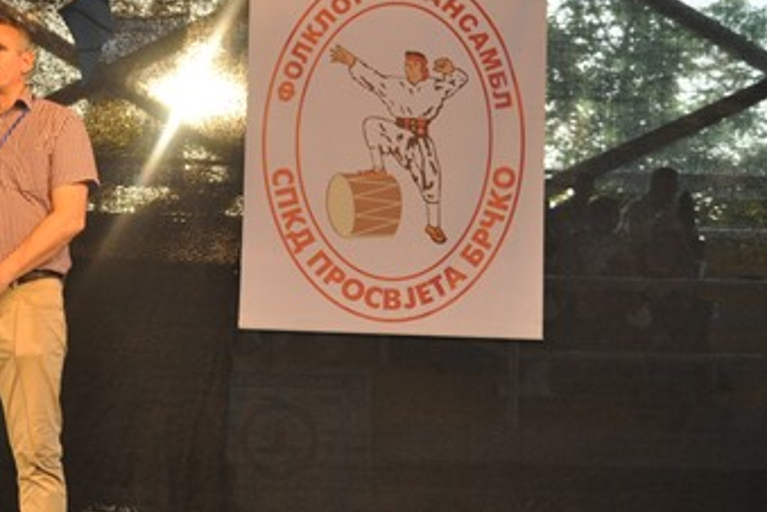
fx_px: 2108
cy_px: 237
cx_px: 70
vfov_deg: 13.8
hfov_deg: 20.2
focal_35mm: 99
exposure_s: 1/125
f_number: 5
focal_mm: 35
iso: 800
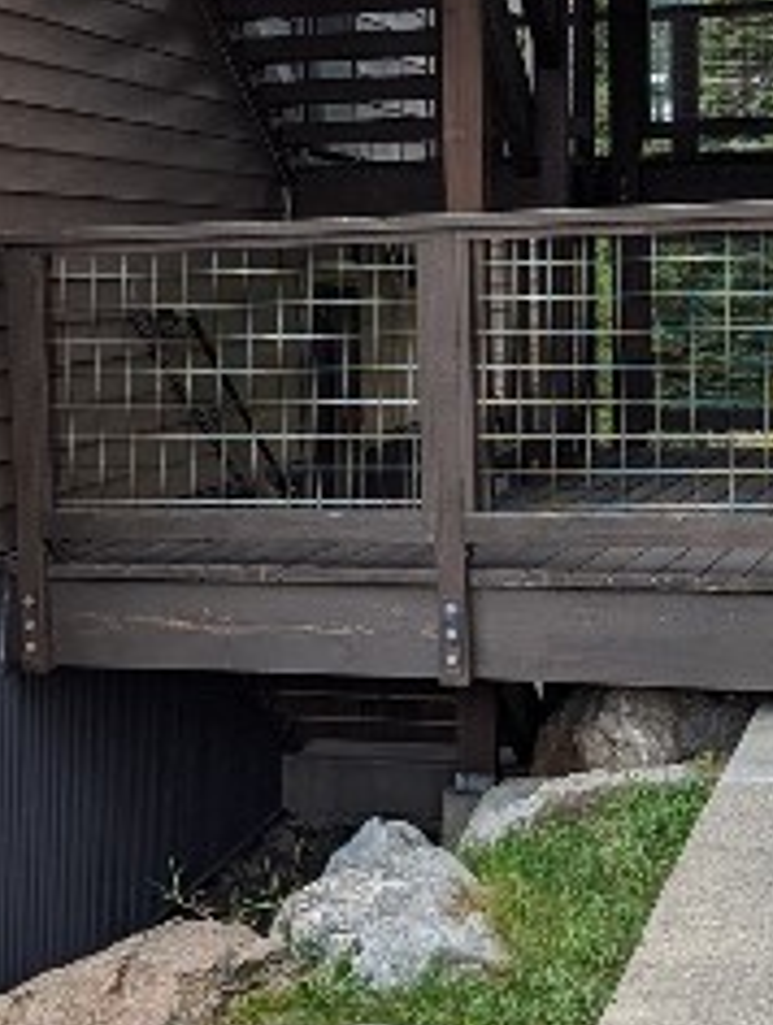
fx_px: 2314
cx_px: 274
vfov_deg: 24.9
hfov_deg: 18.9
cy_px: 356
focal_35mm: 78
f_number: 1.85
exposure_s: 1/230
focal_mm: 6.81
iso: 47
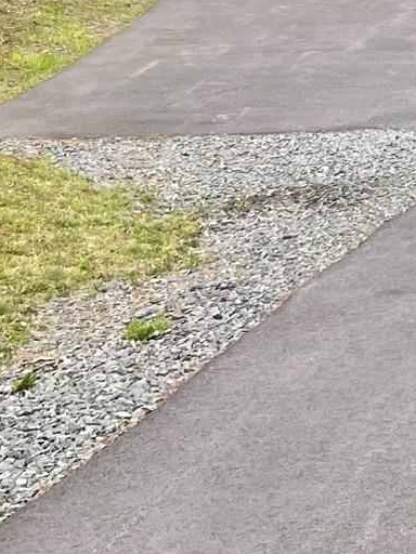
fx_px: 1666
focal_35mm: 104
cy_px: -230
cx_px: 1034
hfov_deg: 11.5
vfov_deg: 17.4
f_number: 1.6
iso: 32
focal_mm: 4.2
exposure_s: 1/291
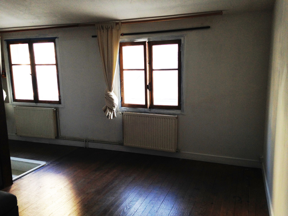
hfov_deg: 55.4
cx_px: 144
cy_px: 108
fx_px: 275
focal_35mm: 33
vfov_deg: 42.9
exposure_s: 1/30
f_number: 2.4
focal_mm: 4.12
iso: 50
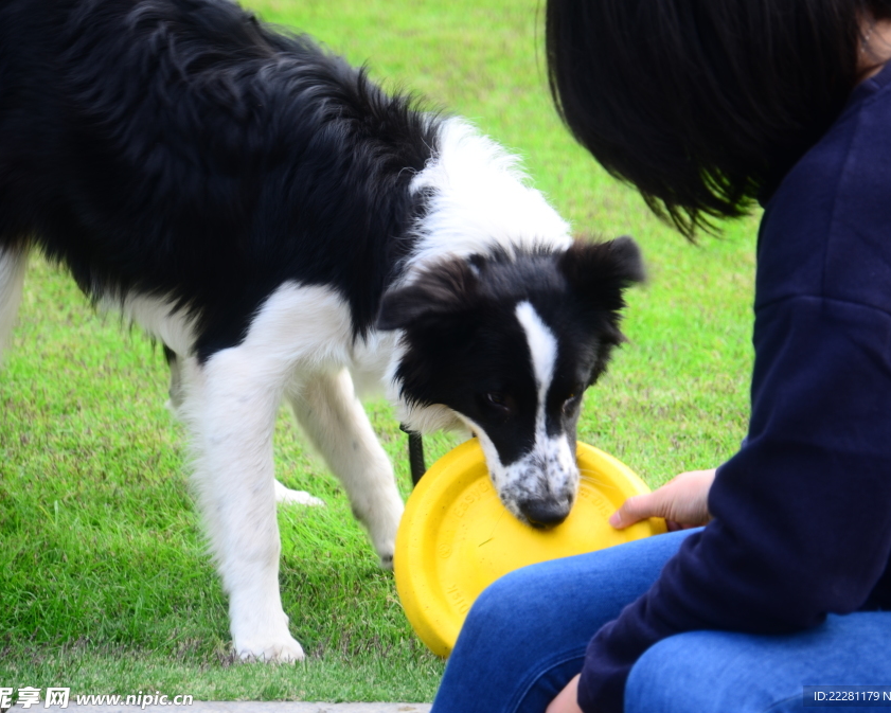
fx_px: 4736
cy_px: 358
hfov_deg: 10.7
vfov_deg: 8.6
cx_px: 512
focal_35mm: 180
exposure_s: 1/40
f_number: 6.3
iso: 125
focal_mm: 105
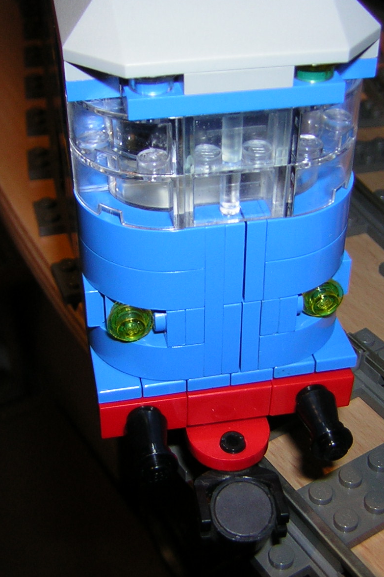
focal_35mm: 51
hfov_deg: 26.5
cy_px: 288
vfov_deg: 38.9
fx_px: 816
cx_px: 217
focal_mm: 4.7
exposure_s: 1/60.1
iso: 50
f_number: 2.6
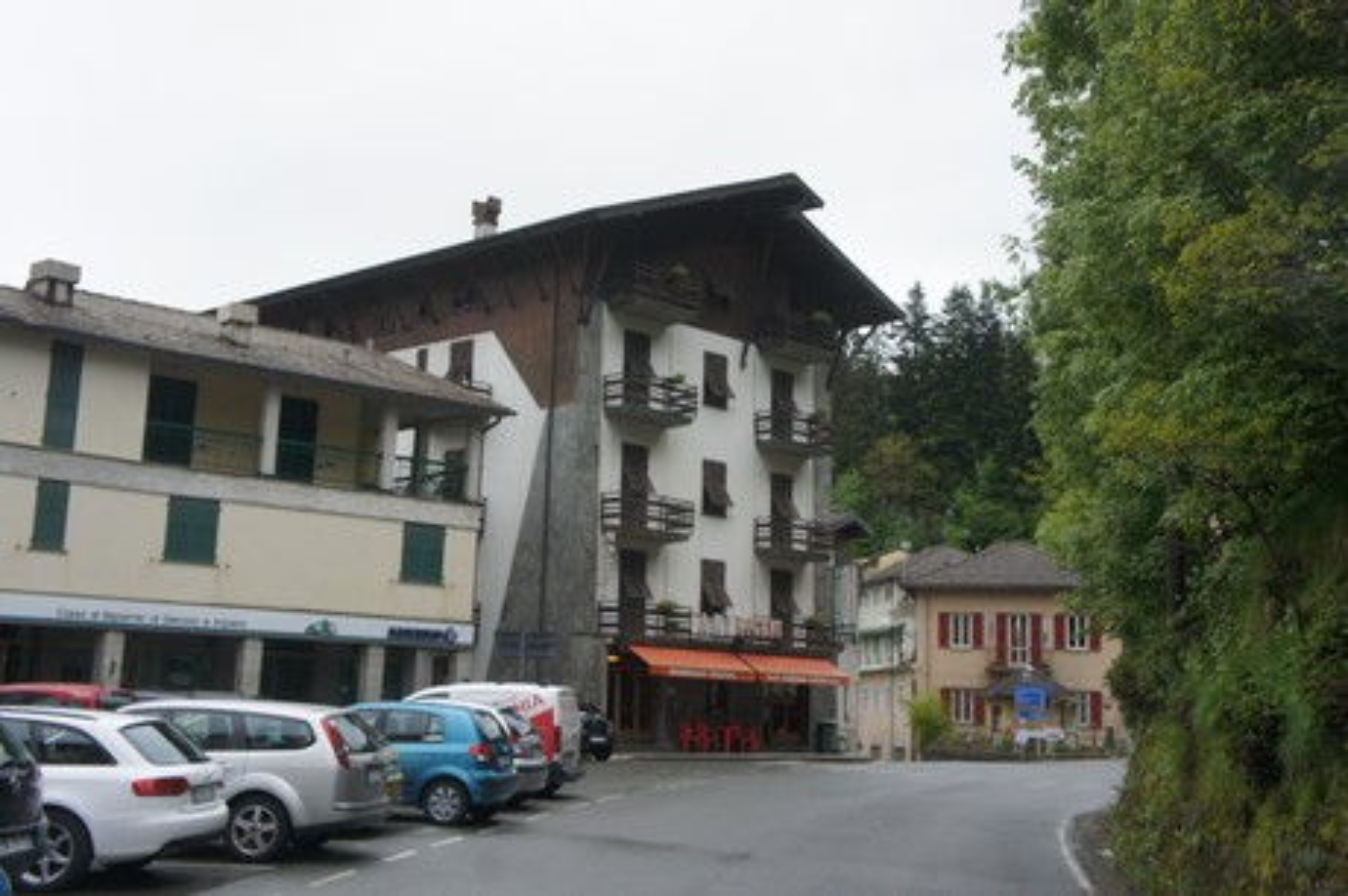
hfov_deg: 48.0
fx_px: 1515
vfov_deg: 33.0
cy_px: 448
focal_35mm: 40
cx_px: 674
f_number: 6.3
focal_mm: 27
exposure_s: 1/250
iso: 400
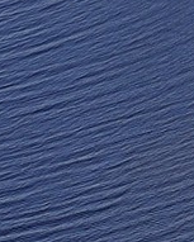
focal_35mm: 1574
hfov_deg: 1.0
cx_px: 861
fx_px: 11288
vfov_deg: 1.2
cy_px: -194
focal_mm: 200
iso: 400
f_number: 5
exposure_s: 1/800
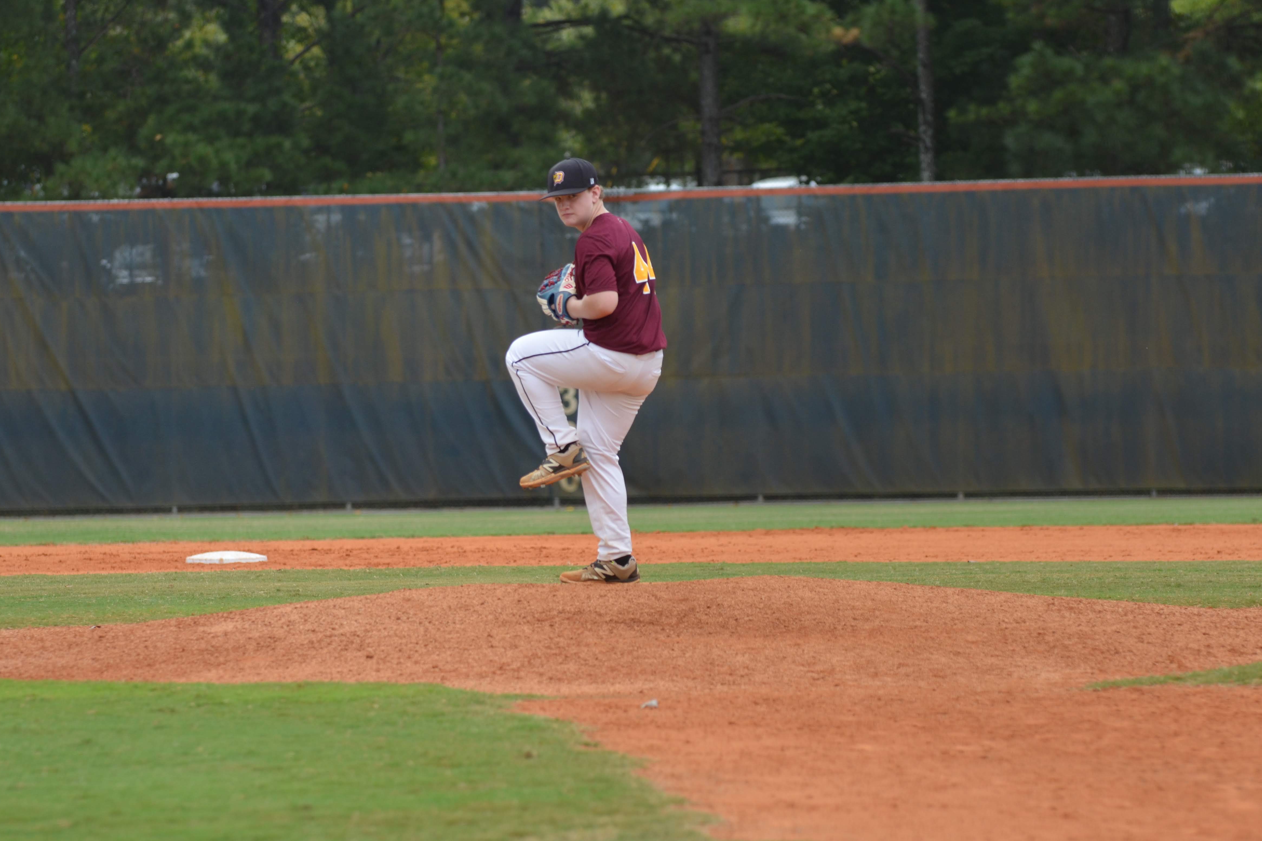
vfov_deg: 6.2
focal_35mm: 221
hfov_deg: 9.3
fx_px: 7747
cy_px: 423
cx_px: 601
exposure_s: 1/1000
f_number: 4
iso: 400
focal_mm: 140
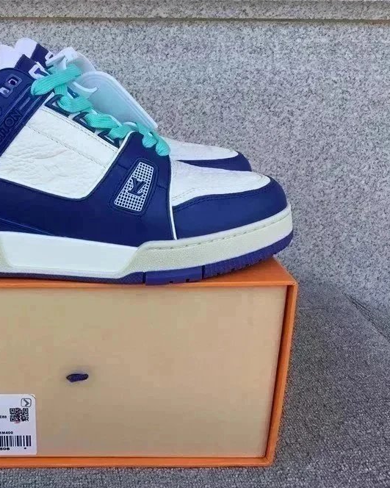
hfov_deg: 35.3
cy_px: 247
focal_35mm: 41
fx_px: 592
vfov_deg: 44.8
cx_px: 79
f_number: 2.4
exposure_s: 1/307
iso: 25
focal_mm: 3.3
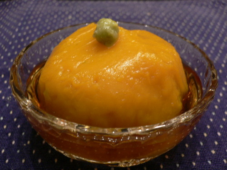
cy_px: 85
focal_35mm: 35
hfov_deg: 52.6
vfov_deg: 40.7
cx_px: 114
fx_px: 230
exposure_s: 1/8
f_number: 2.8
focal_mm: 5.8
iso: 100
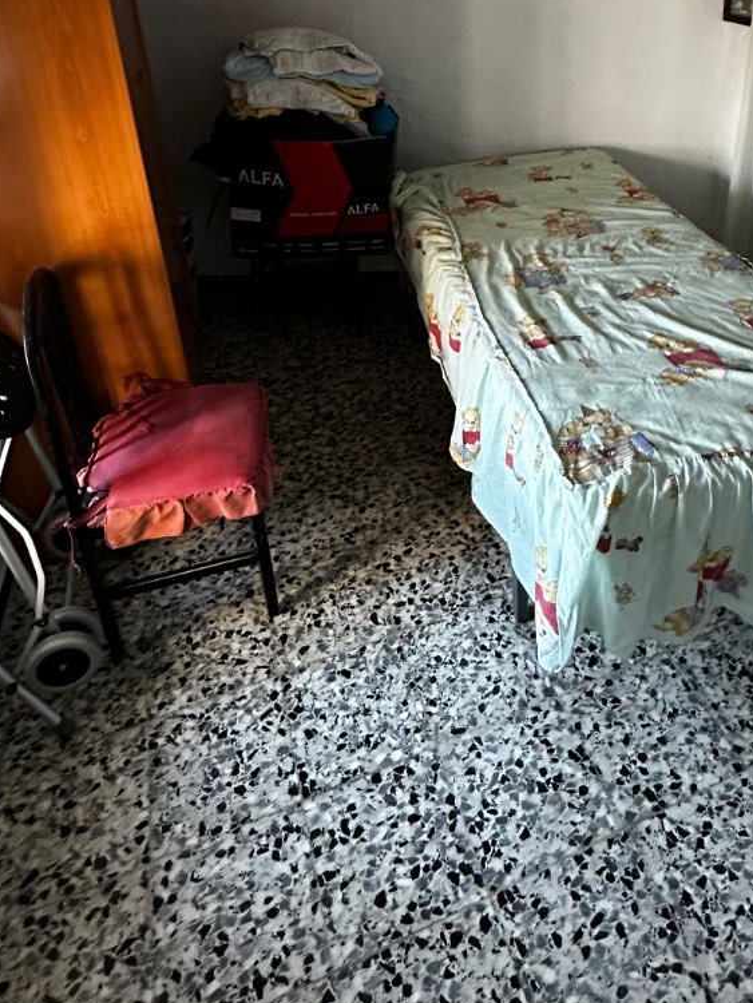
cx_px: 465
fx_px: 812
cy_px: 183
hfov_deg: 49.3
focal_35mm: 28
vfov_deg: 58.0
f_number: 2.2
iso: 640
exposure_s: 1/60
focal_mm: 2.22
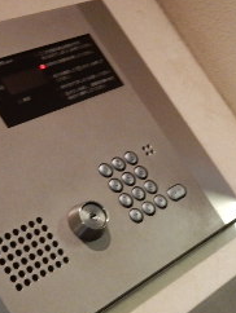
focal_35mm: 66
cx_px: 167
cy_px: 229
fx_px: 599
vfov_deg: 29.0
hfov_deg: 22.2
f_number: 3.7
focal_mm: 4.5
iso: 400
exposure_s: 1/20
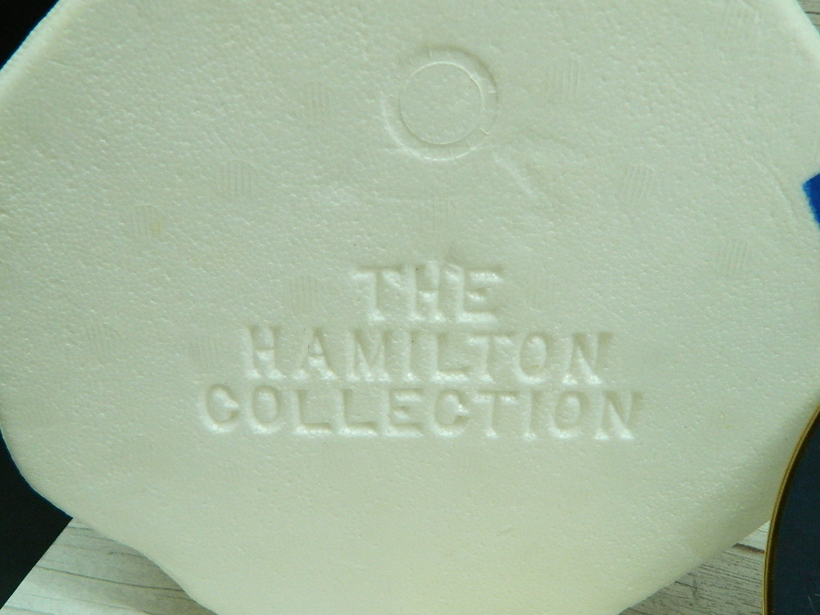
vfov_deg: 40.7
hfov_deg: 52.6
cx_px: 410
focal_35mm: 35
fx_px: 829
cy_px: 308
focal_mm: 6.2
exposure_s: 1/200
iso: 400
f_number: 3.3
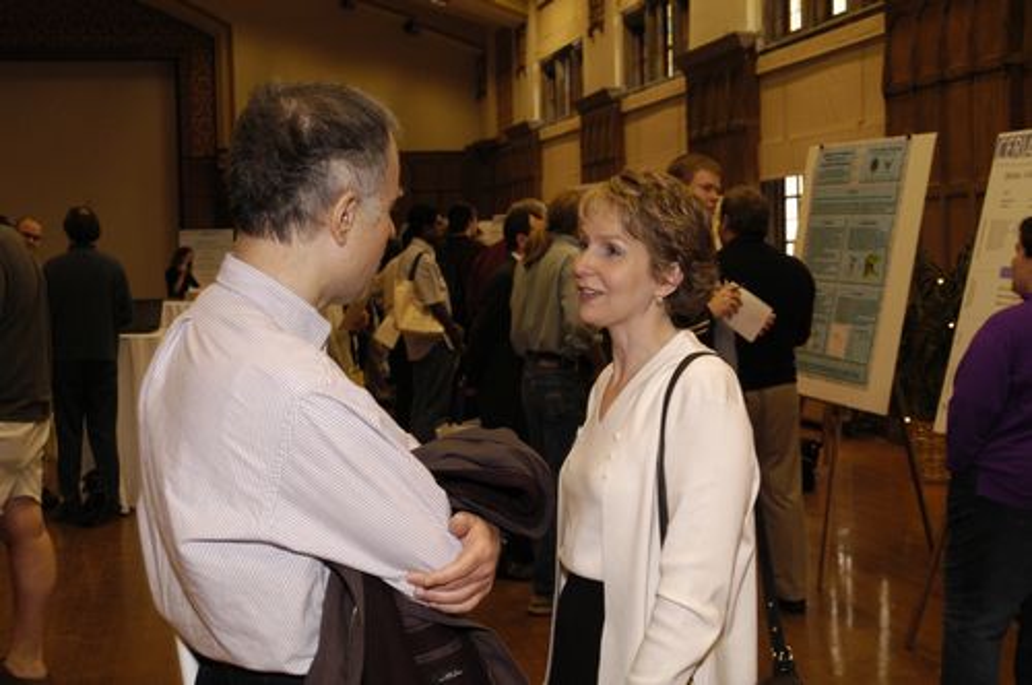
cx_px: 516
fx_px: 1503
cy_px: 342
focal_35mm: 52
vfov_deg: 25.7
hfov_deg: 37.9
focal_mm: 35
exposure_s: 1/50
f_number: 5.6
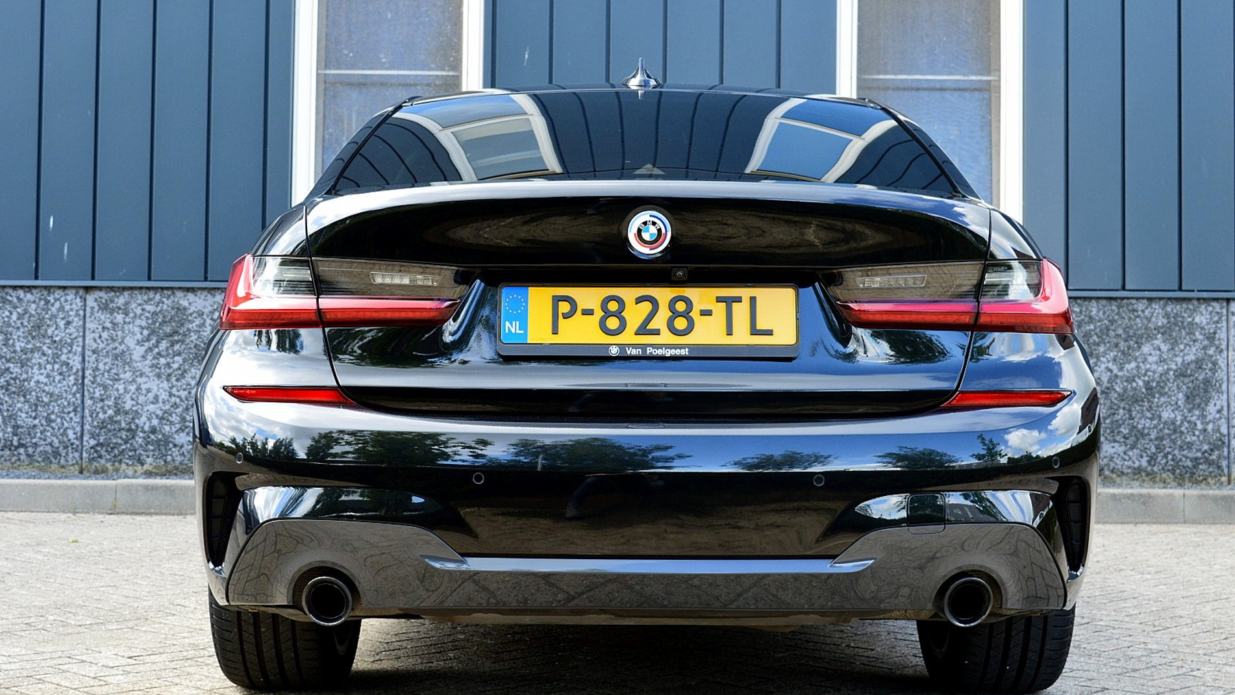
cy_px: 349
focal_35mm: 56
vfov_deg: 21.6
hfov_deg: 37.5
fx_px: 1818
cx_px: 614
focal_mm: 35
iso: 400
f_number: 8
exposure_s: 1/80
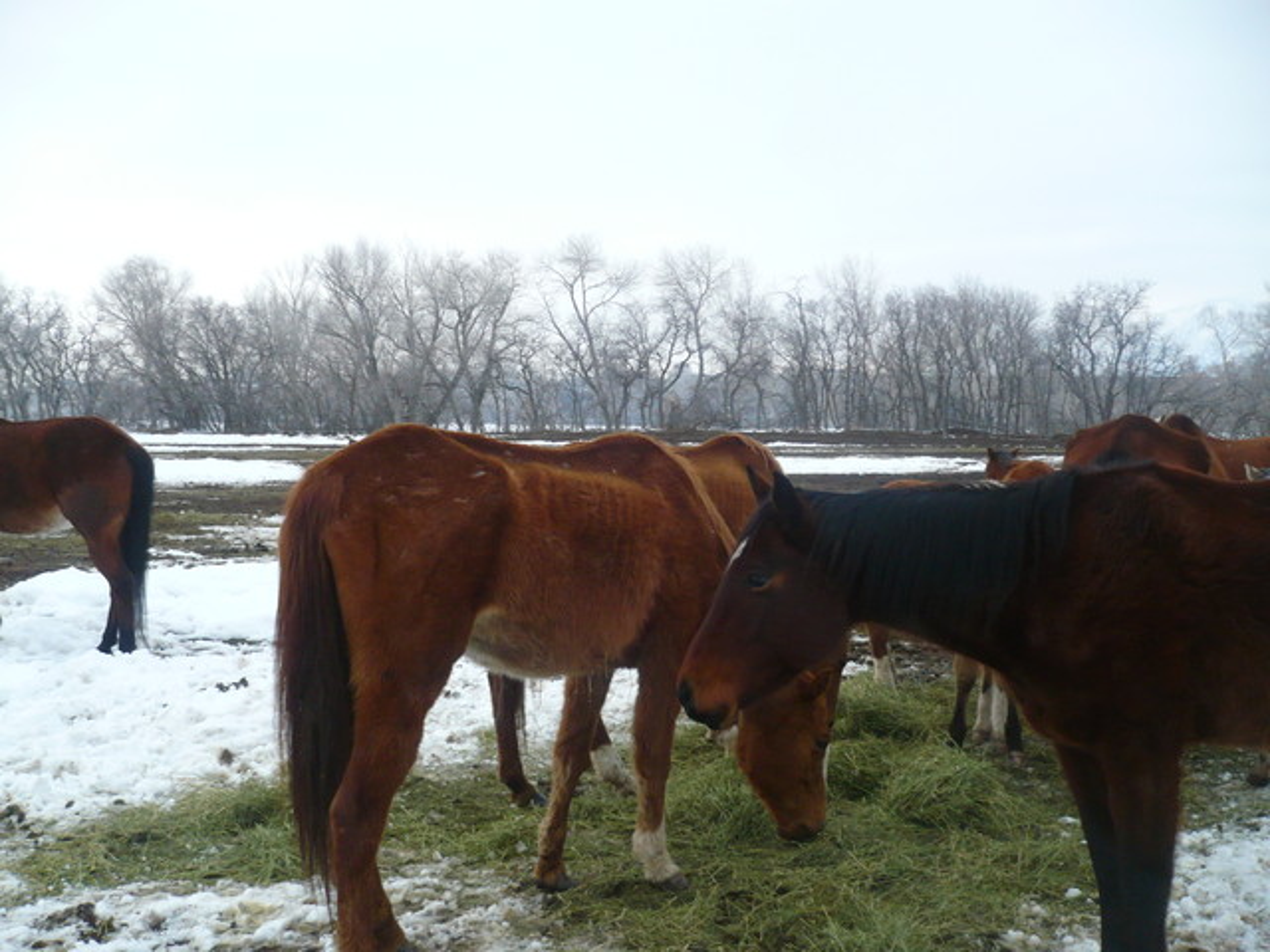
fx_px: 1284
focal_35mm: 35
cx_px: 635
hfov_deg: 52.6
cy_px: 476
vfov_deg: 40.7
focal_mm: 5.8
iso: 160
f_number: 2.8
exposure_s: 1/125
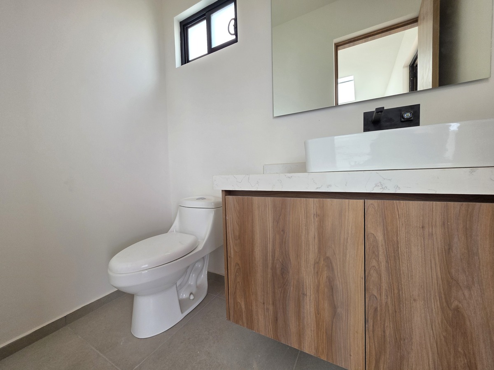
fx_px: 186
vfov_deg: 89.9
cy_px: 185
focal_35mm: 13
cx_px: 247
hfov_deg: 106.2
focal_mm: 2.2
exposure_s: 1/120
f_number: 1.9
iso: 64
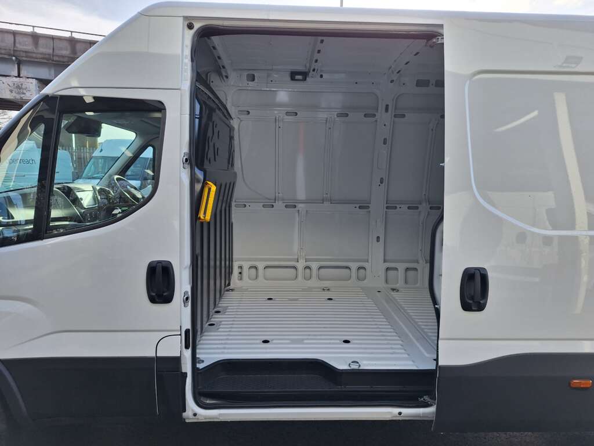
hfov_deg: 73.9
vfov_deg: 58.9
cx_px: 297
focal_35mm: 23
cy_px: 223
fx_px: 395
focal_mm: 5.54
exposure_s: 1/489
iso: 40
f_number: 1.8
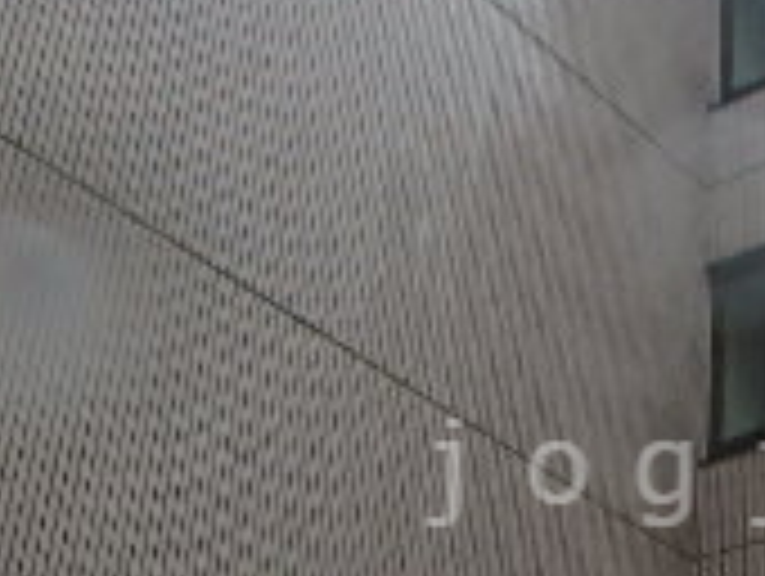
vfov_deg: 18.5
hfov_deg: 23.8
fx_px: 1748
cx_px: 734
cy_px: 472
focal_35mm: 79
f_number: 3.5
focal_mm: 3.7
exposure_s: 1/80
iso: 125
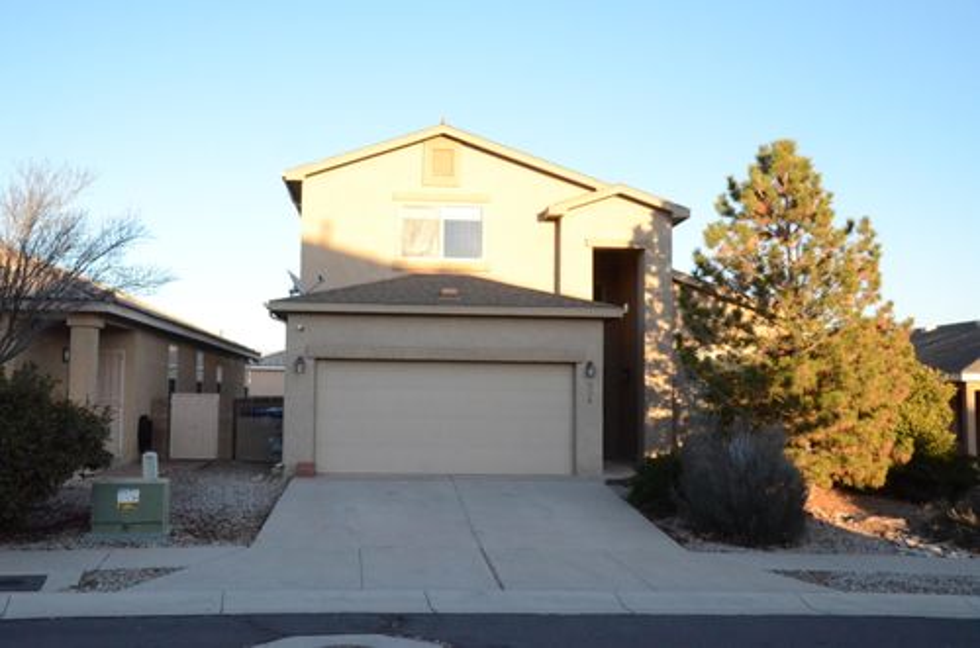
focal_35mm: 39
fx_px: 1059
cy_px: 324
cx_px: 490
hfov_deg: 49.6
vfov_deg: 34.1
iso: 3600
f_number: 3.8
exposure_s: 1/8000
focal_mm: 26
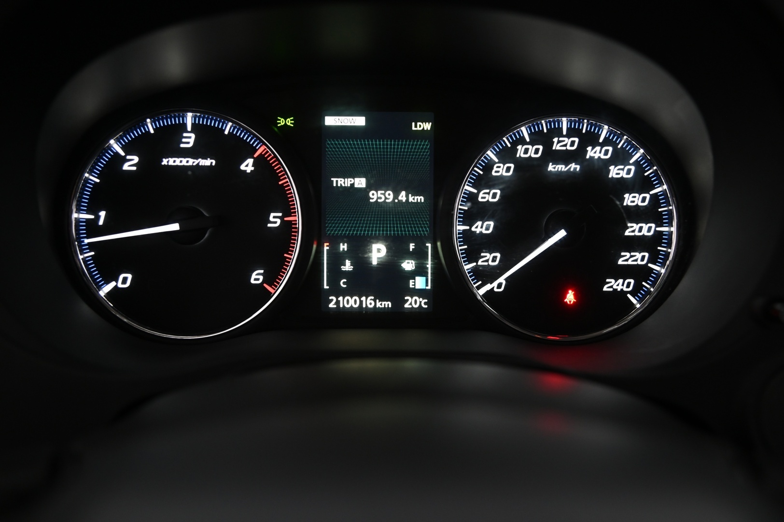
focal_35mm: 40
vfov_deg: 33.3
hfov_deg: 48.5
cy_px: 261
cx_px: 392
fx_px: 870
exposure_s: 1/40
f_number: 4
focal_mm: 40
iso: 2000
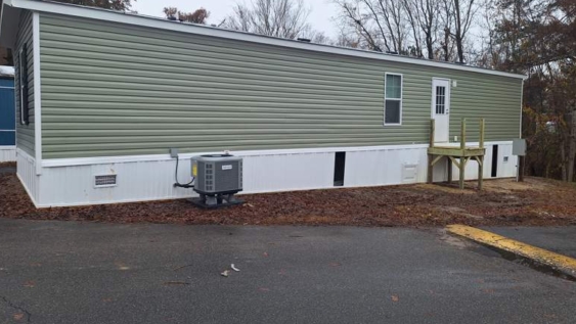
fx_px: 397
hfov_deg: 71.9
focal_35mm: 26
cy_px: 143
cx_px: 280
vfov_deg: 44.3
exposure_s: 1/222
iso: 40
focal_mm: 5.54
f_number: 1.8
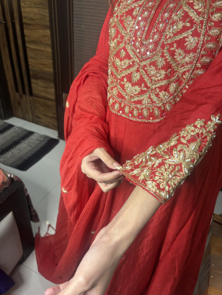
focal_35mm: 26
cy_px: 148
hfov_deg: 53.1
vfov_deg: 67.3
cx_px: 111
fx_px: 222
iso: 80
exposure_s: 1/50
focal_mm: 5.96
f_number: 1.6
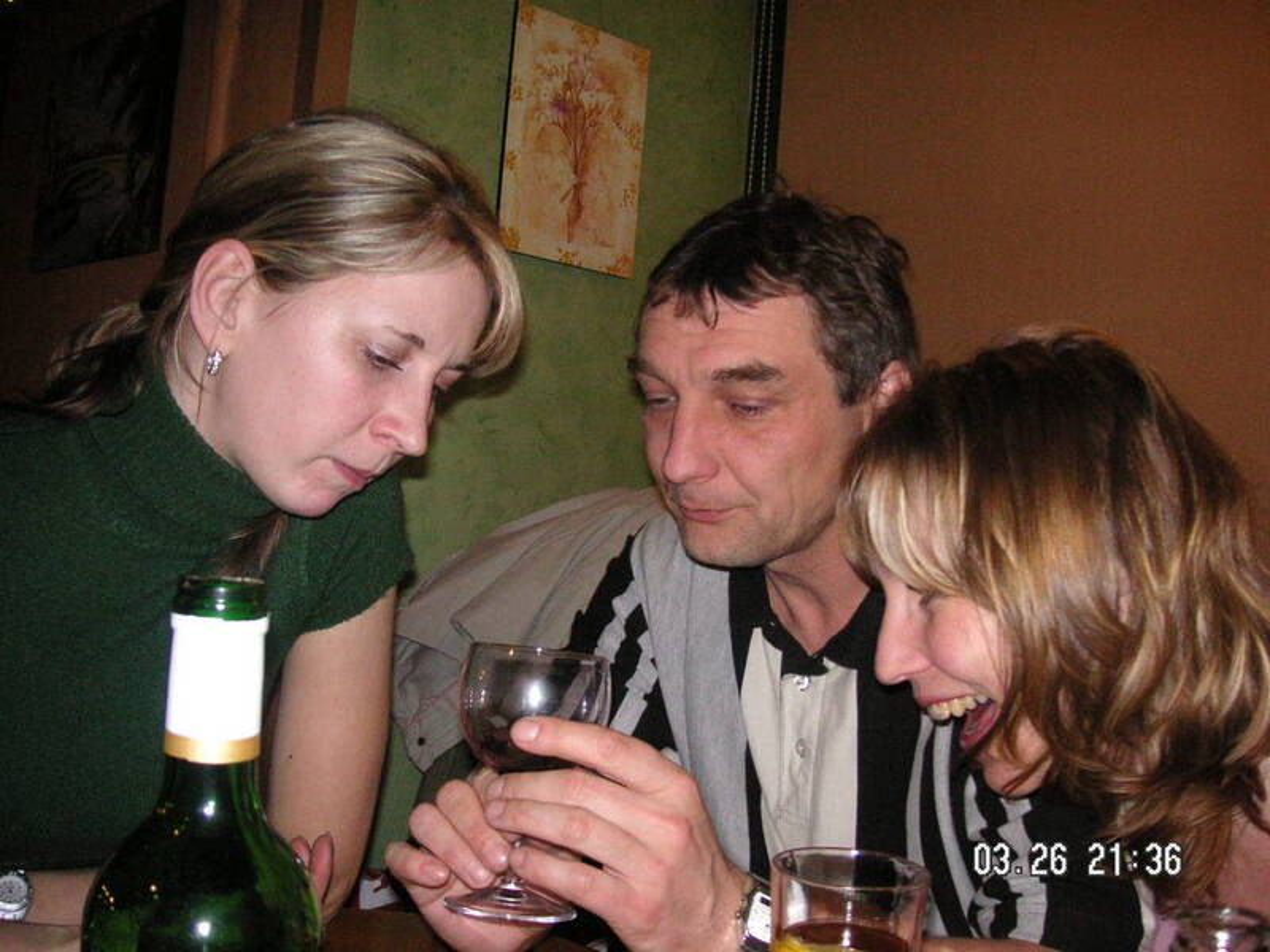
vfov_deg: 38.7
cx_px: 635
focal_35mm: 37
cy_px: 476
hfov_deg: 50.1
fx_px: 1357
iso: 160
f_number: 2.8
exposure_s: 1/45
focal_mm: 6.1
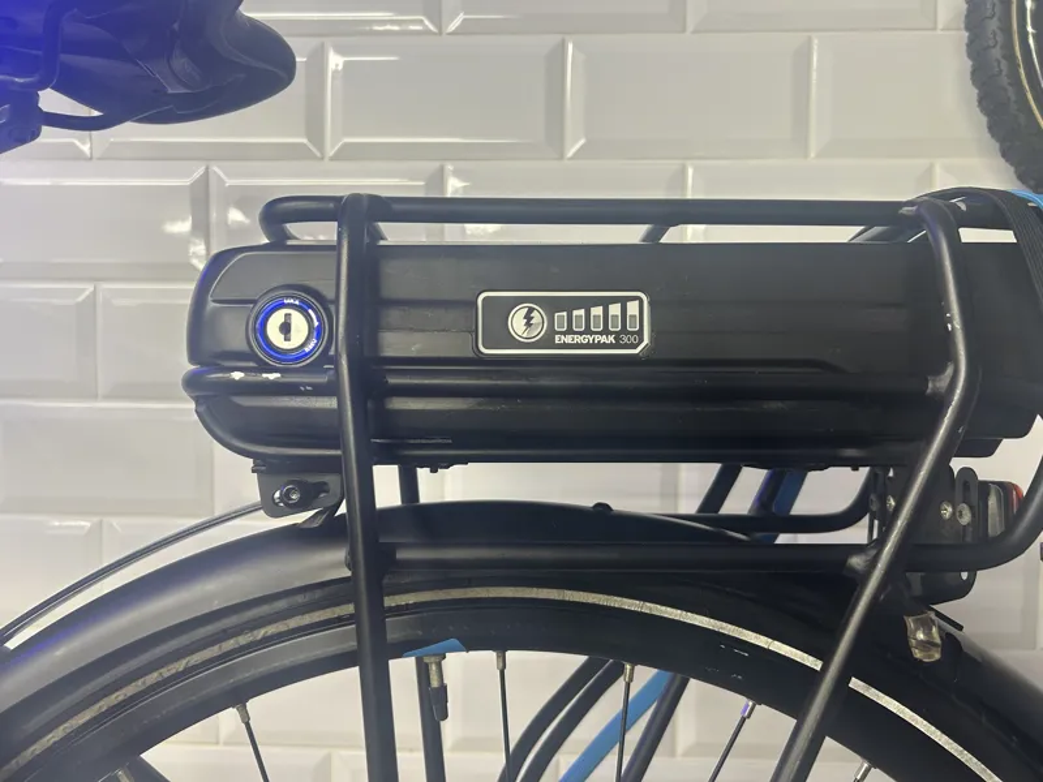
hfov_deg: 67.3
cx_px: 522
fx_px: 783
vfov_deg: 53.1
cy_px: 391
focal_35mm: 26
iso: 100
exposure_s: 1/100
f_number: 1.5
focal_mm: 5.7
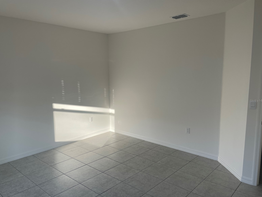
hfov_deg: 65.3
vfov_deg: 51.4
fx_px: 204
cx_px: 130
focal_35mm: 27
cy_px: 101
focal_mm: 4.2
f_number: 1.6
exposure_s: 1/140
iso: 32
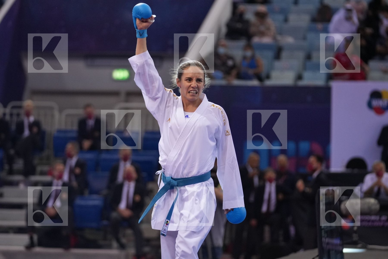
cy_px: 130
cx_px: 194
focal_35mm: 213
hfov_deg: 9.7
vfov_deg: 6.4
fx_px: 2295
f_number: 2.8
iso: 2000
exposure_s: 1/1000
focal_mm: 142
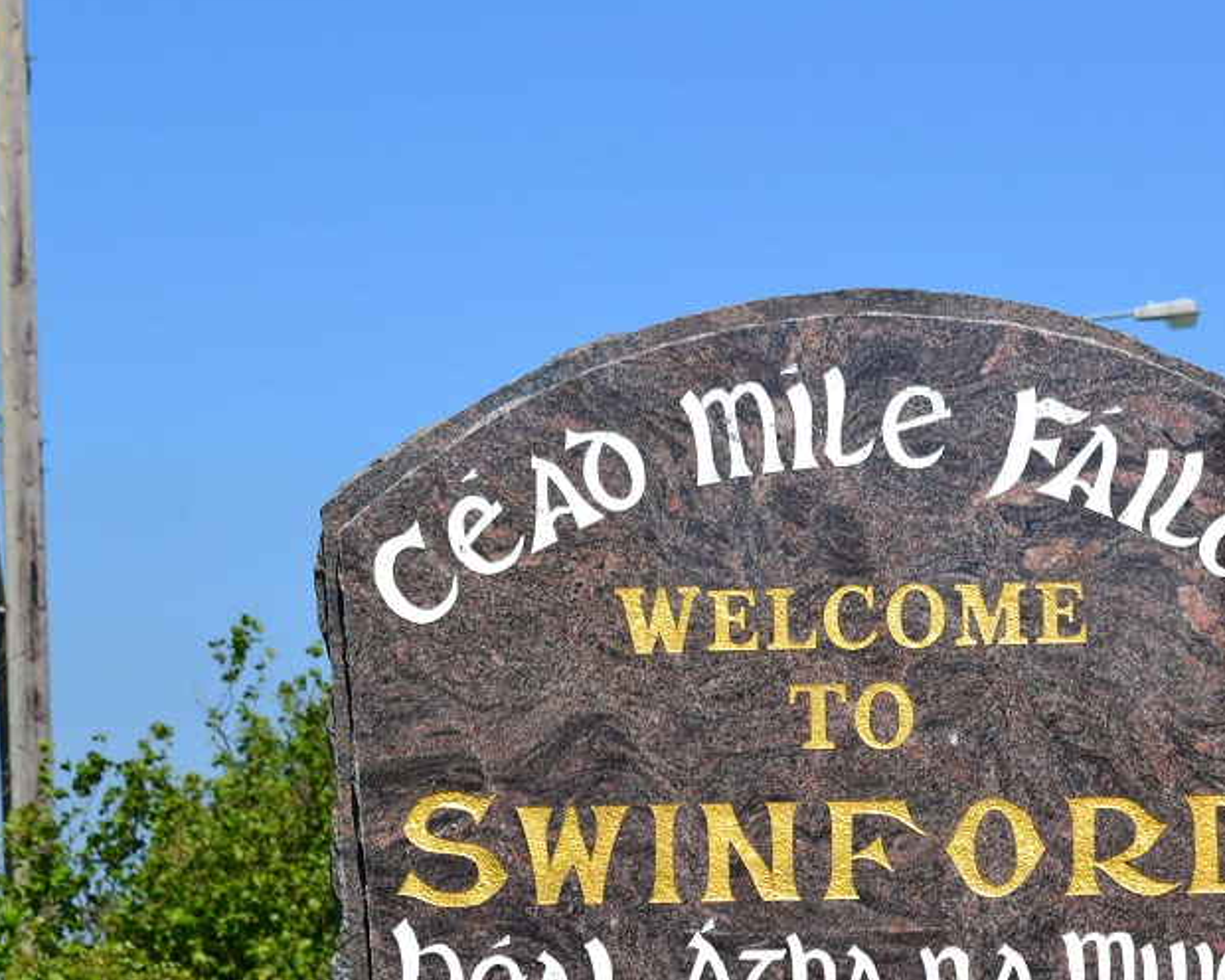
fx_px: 4632
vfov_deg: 12.1
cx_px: 859
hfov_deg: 15.0
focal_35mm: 128
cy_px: 658
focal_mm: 55
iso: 100
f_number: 10
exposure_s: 1/200
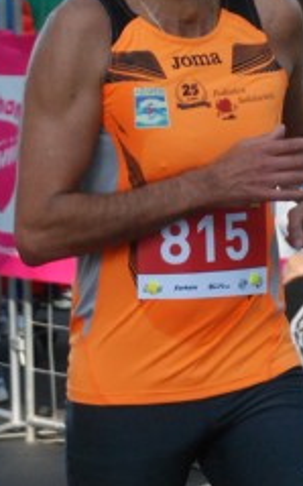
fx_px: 3816
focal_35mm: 288
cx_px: 184
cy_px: 222
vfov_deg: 7.3
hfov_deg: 4.5
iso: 1000
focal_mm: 75
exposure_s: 1/320
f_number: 5.6
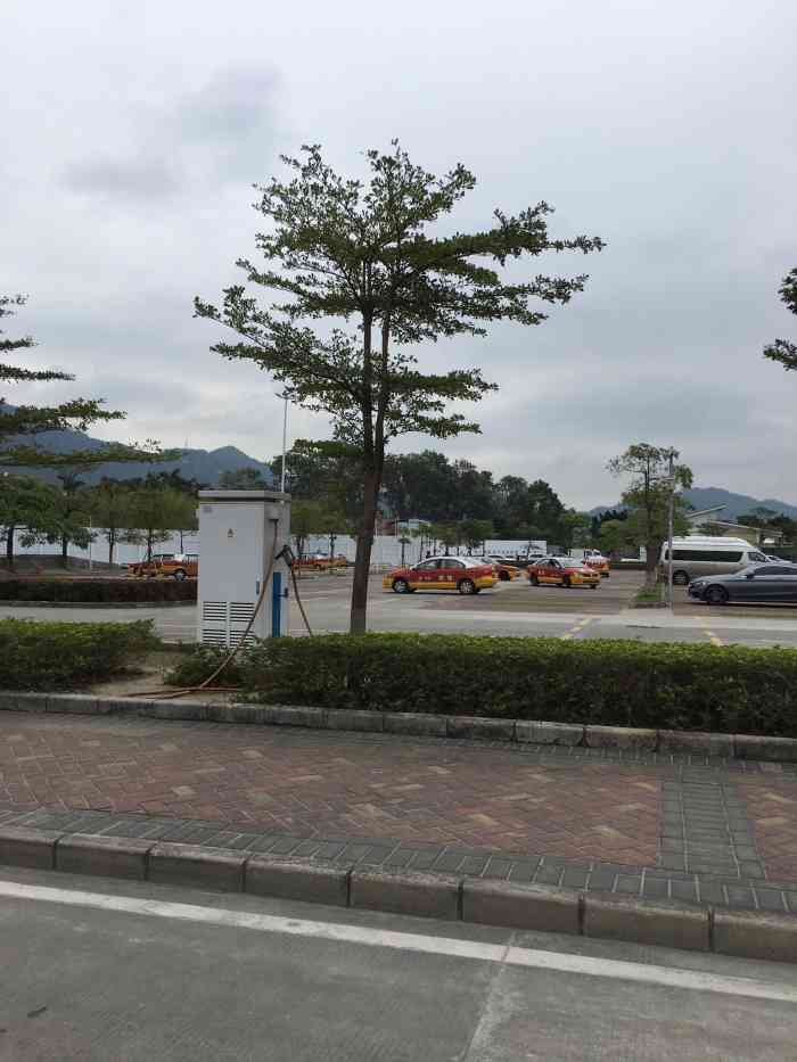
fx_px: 890
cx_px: 398
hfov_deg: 48.2
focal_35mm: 29
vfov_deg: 61.7
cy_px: 531
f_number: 2.2
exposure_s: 1/1083
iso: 25
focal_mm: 4.15
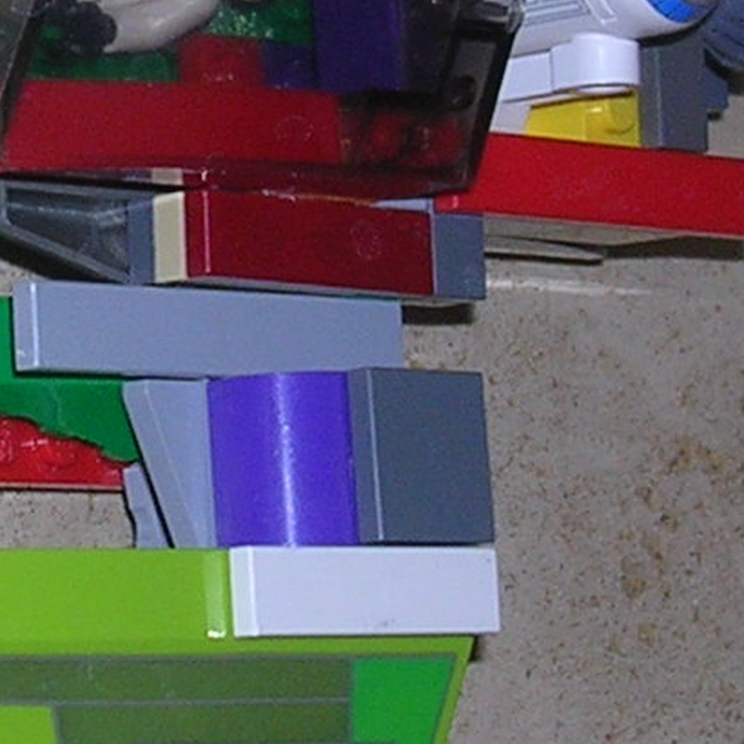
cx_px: 96
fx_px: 4936
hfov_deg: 8.6
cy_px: 36
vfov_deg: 8.6
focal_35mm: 203
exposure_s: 1/60.1
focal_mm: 7.1
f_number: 3
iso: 50
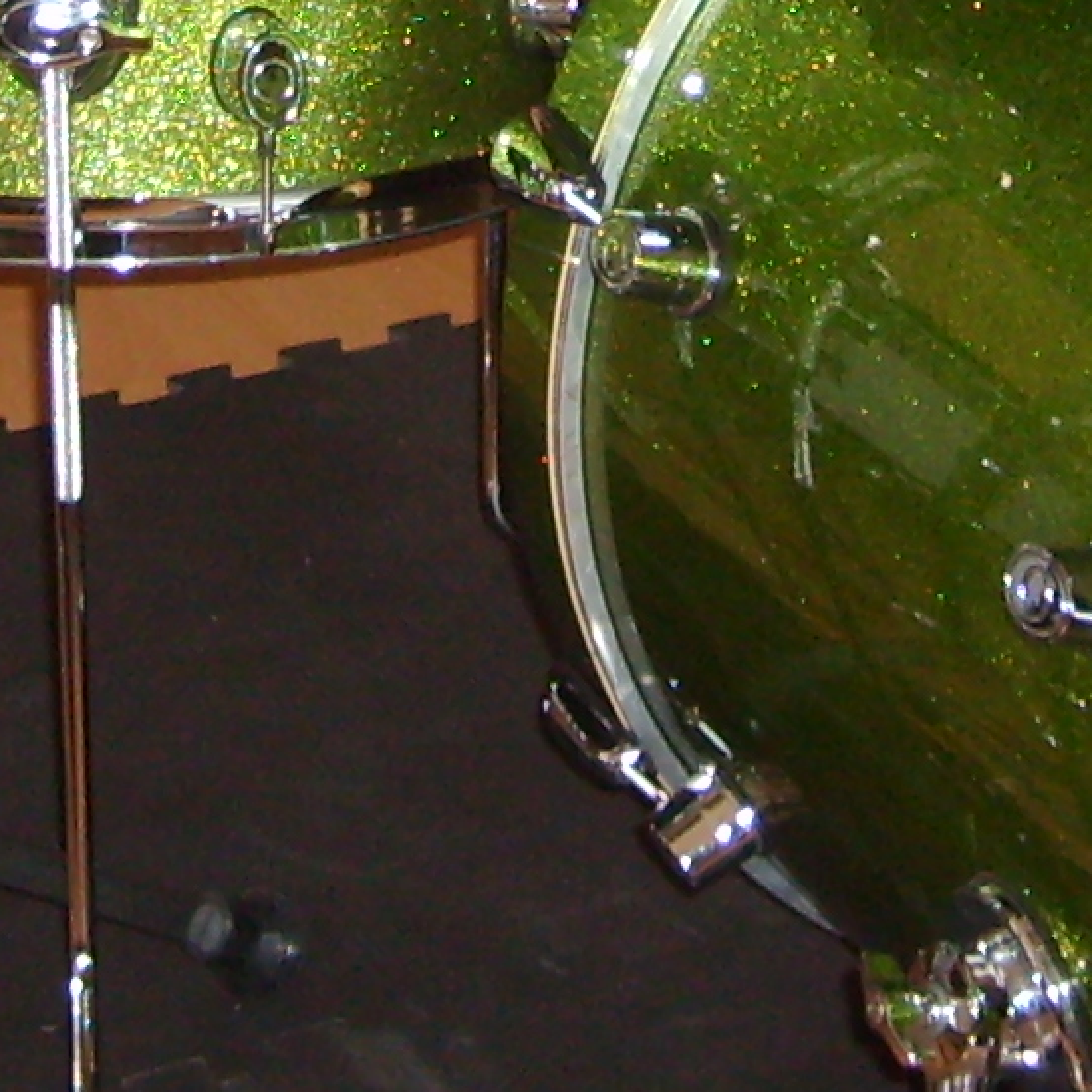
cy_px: -725
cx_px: 649
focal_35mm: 144
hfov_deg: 12.1
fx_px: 5139
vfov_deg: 11.4
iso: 133
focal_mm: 5.8
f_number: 2.8
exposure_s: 1/45
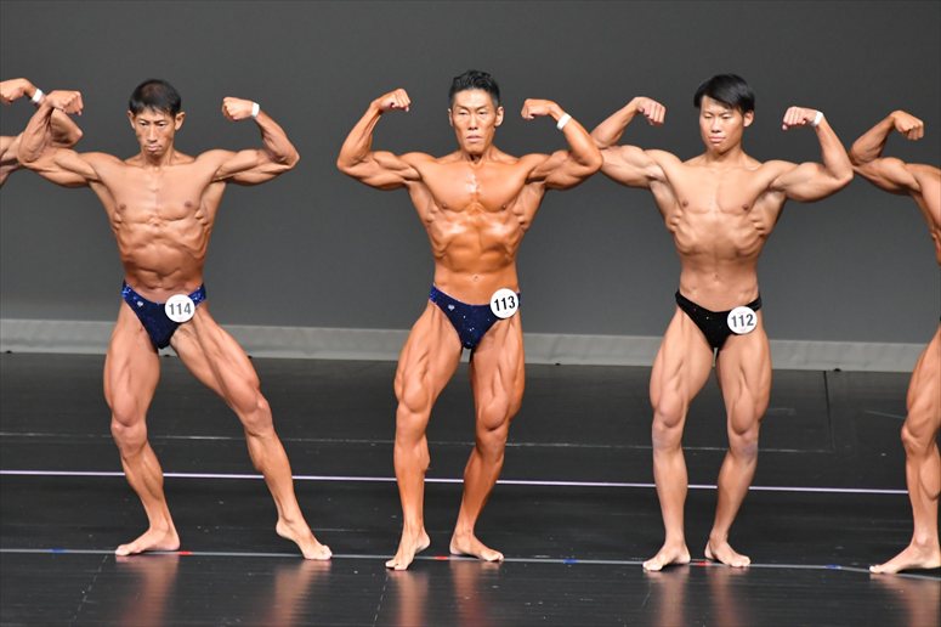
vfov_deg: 4.4
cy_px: 314
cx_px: 470
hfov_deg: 6.5
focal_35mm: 315
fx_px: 8230
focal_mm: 210
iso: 5000
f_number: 5.6
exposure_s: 1/400
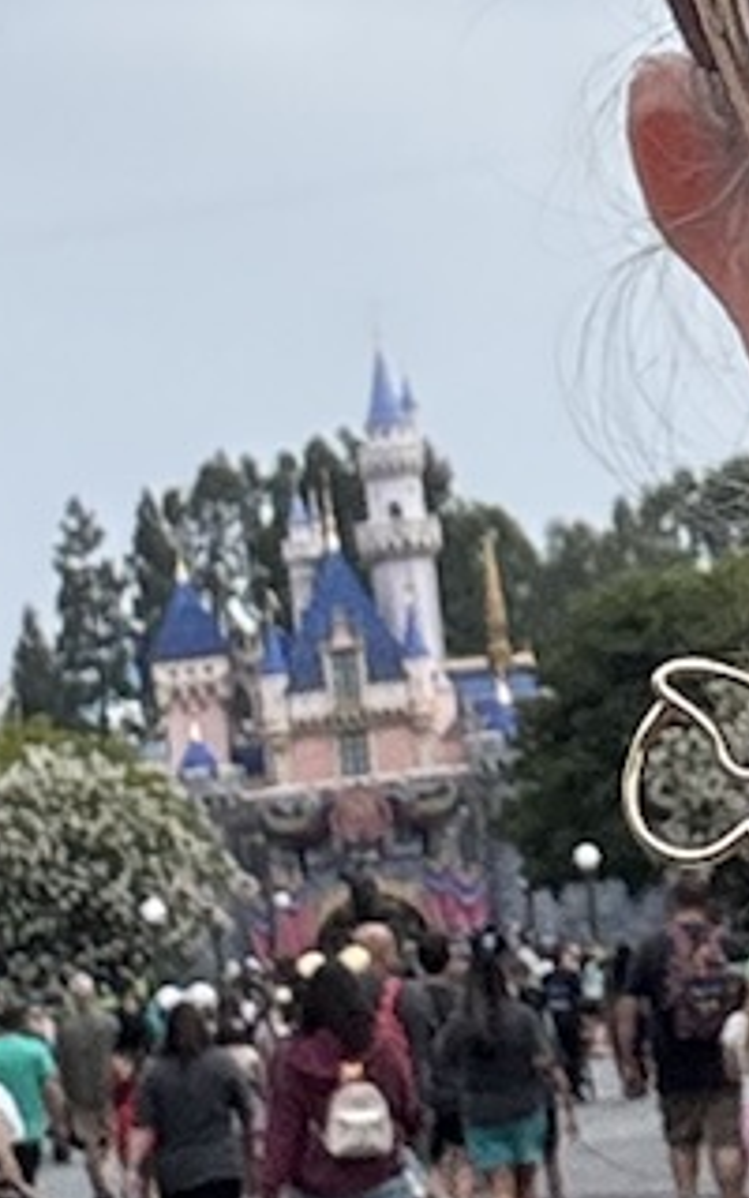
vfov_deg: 11.7
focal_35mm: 179
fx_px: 5846
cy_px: 217
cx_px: 1453
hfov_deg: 7.1
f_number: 1.9
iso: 25
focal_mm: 2.69
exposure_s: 1/487
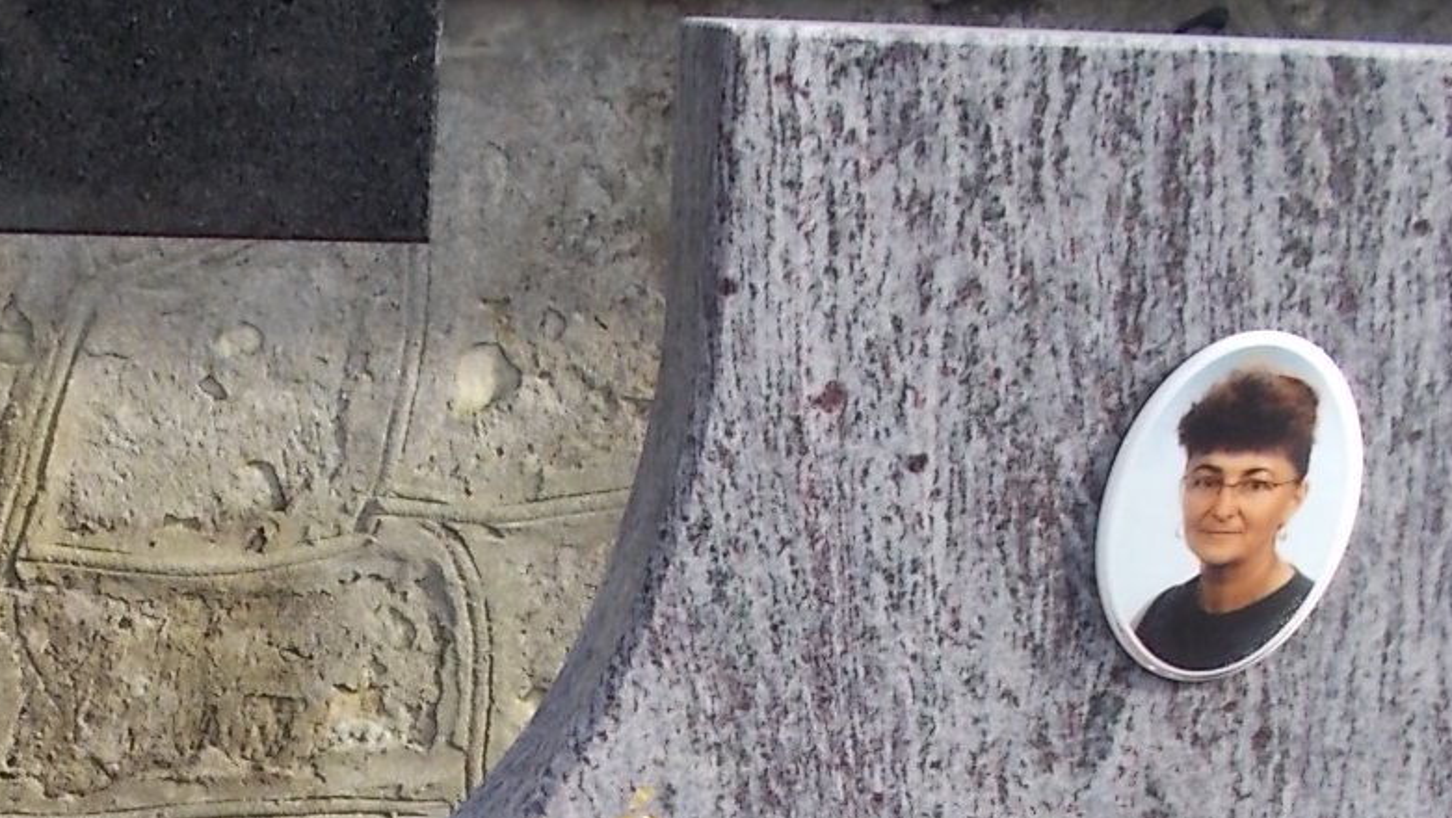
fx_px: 2234
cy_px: 965
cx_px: 357
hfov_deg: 35.2
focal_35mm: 58
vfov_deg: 19.6
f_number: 3.2
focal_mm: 4.6
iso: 80
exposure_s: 1/320
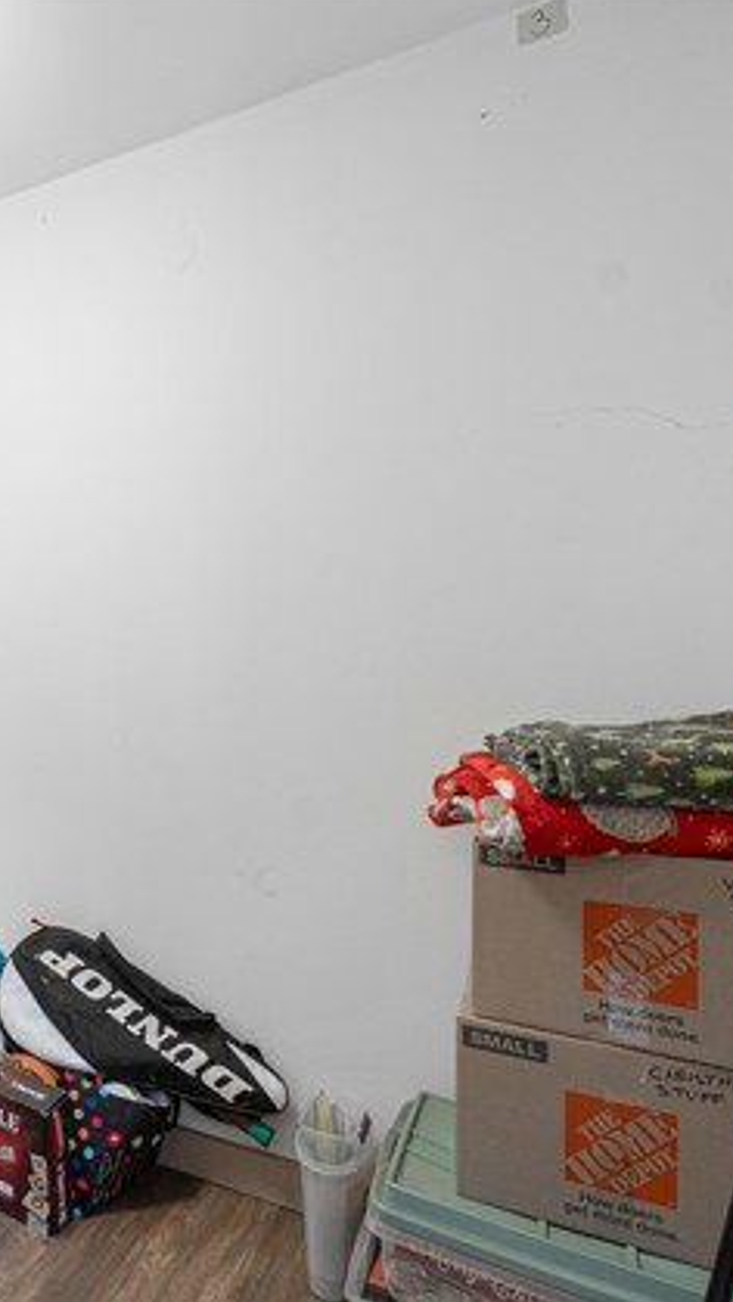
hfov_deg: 42.5
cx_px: 34
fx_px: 828
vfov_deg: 76.3
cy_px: 643
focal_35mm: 24
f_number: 8
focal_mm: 10
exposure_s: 1/6
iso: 320
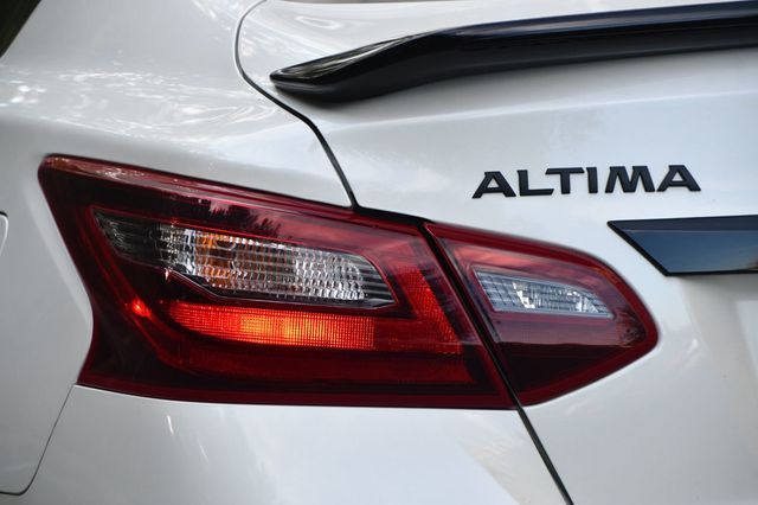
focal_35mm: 174
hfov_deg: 11.8
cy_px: 252
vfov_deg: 7.9
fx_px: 3662
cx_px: 379
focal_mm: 116
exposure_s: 1/250
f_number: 5.6
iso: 320
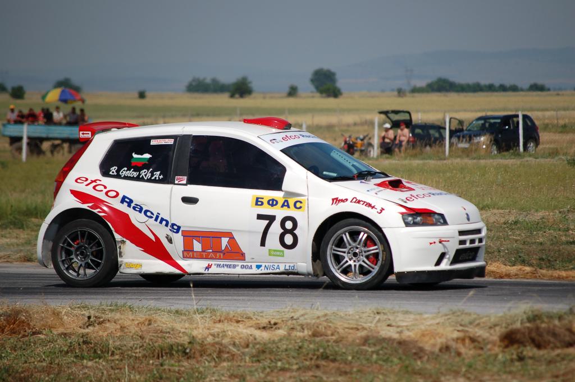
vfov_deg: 4.6
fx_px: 4788
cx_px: 288
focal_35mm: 300
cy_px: 191
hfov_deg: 6.9
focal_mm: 200
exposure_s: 1/1600
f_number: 6.3
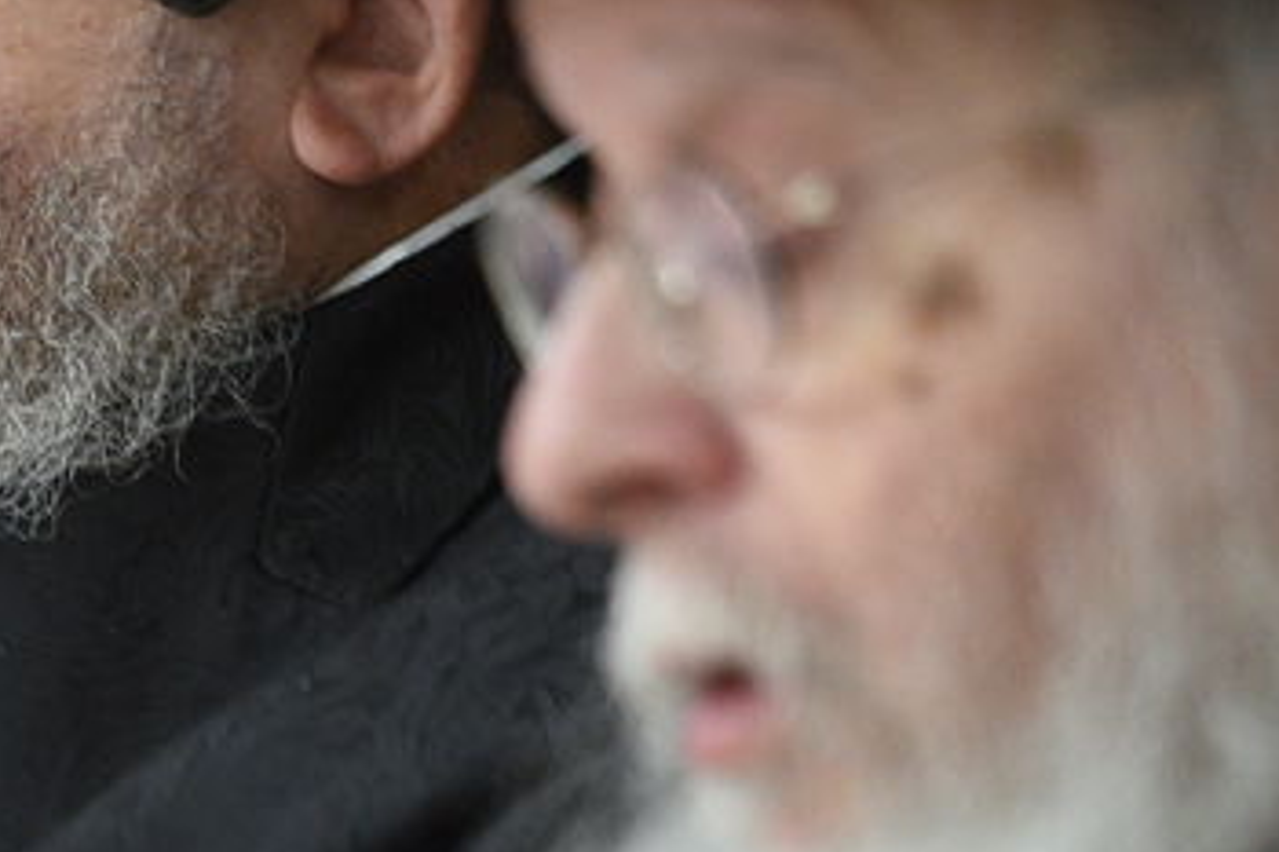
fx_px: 27023
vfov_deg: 1.8
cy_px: 203
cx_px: -168
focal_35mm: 761
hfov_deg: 2.7
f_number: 2.8
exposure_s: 1/160
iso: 1600
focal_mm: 190
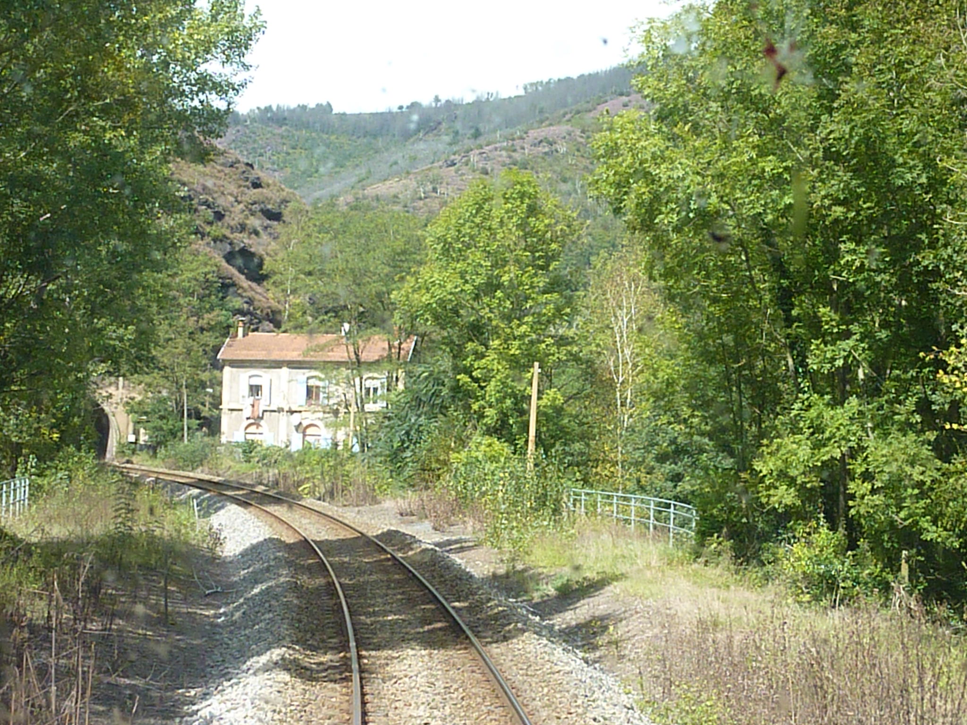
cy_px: 362
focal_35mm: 59
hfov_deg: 32.7
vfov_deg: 24.8
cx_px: 484
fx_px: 1648
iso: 800
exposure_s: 1/1000
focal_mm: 9.7
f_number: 5.6
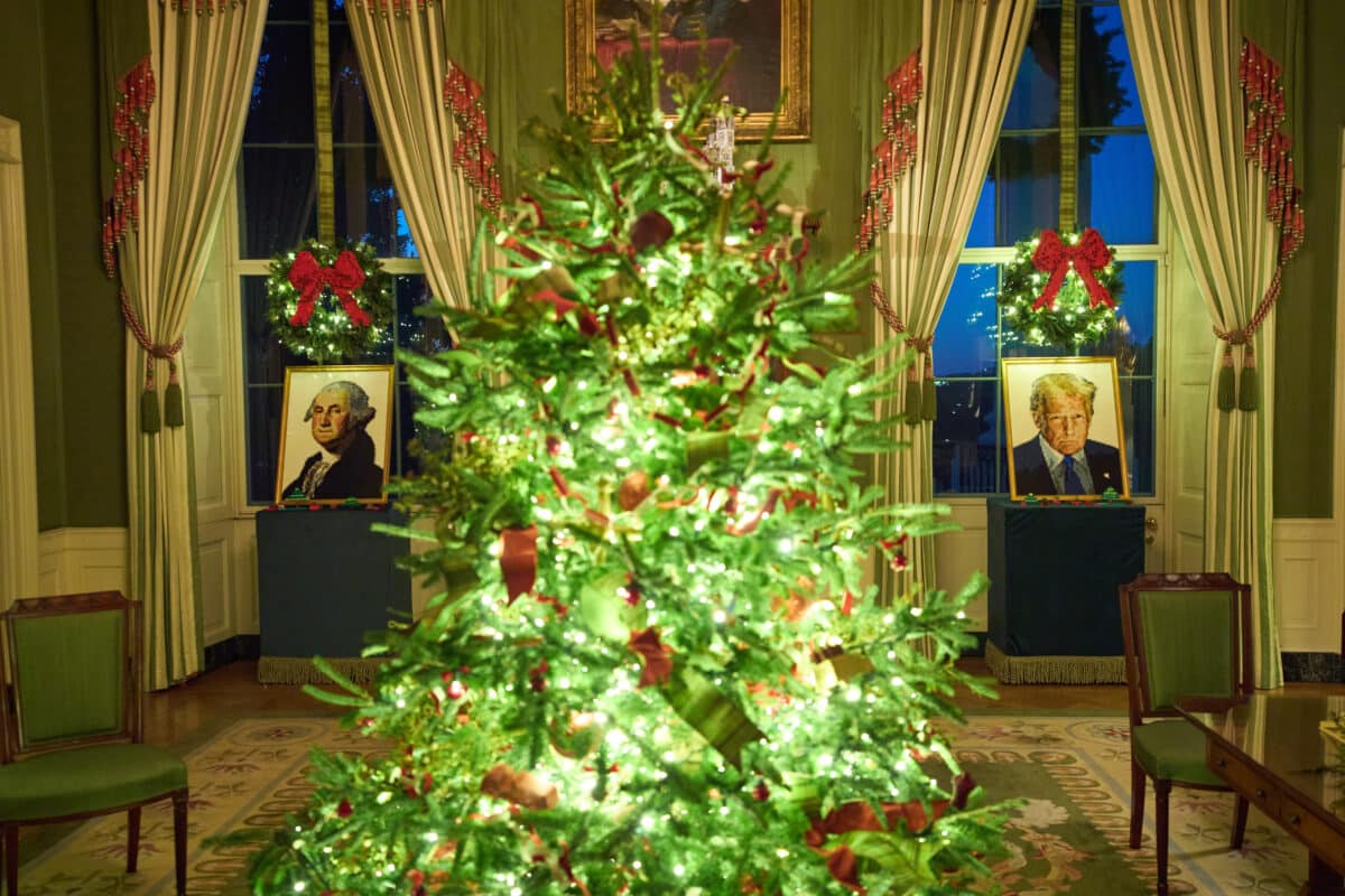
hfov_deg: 54.4
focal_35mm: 35
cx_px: 672
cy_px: 448
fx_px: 1308
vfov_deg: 37.9
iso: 3200
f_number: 2.8
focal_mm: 35
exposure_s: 1/100
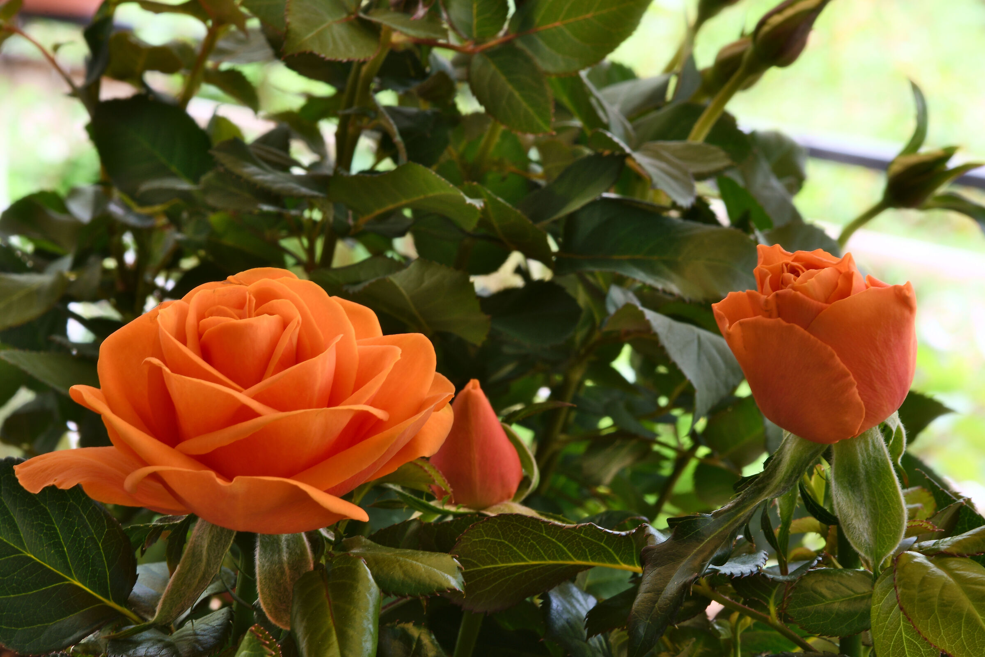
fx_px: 2462
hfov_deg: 22.6
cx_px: 492
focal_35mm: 90
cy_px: 328
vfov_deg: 15.2
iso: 100
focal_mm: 60
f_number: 20
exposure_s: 1.6
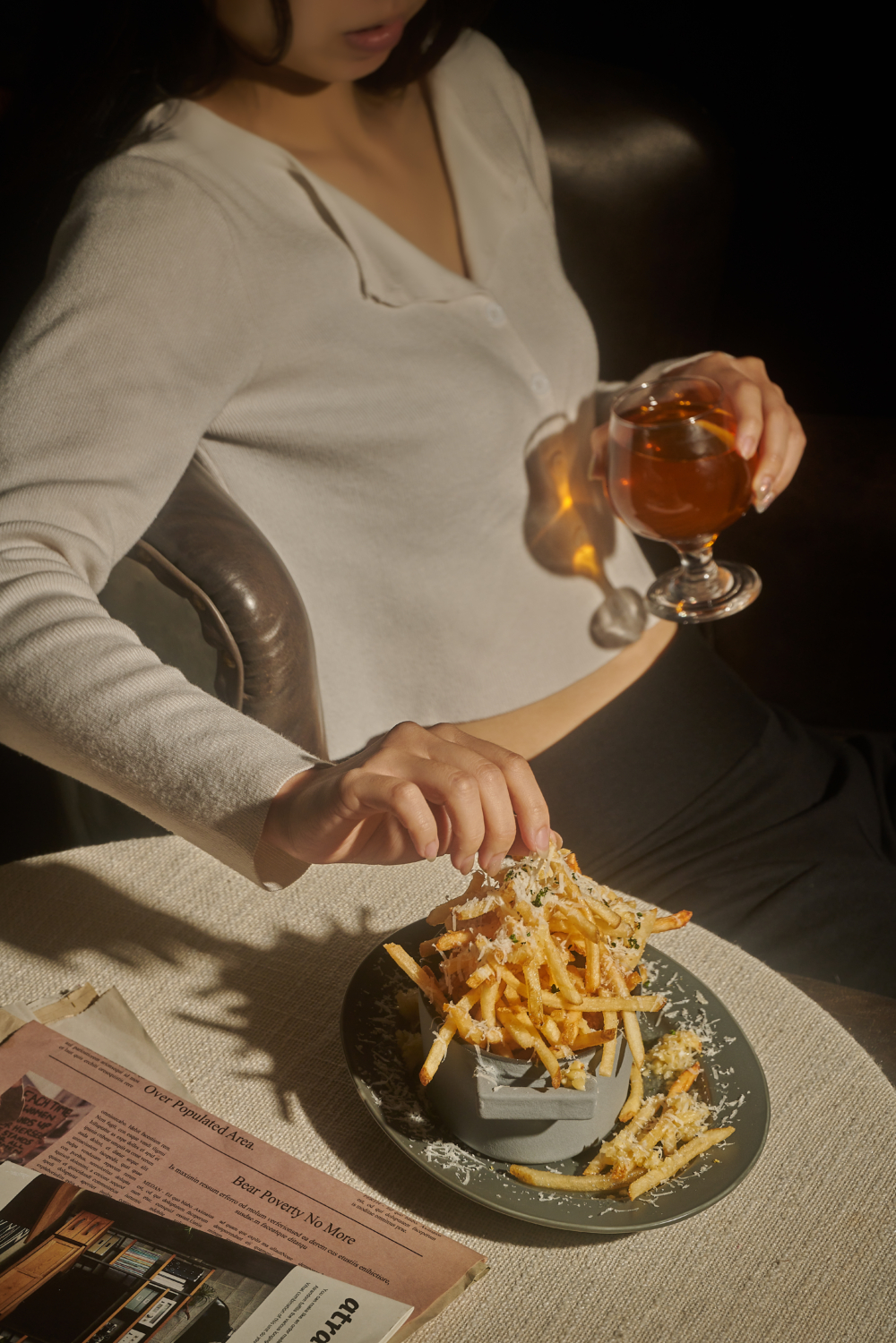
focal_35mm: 105
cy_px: 672
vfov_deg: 19.5
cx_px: 448
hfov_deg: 13.0
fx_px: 3920
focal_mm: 105
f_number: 11
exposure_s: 1/125
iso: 160
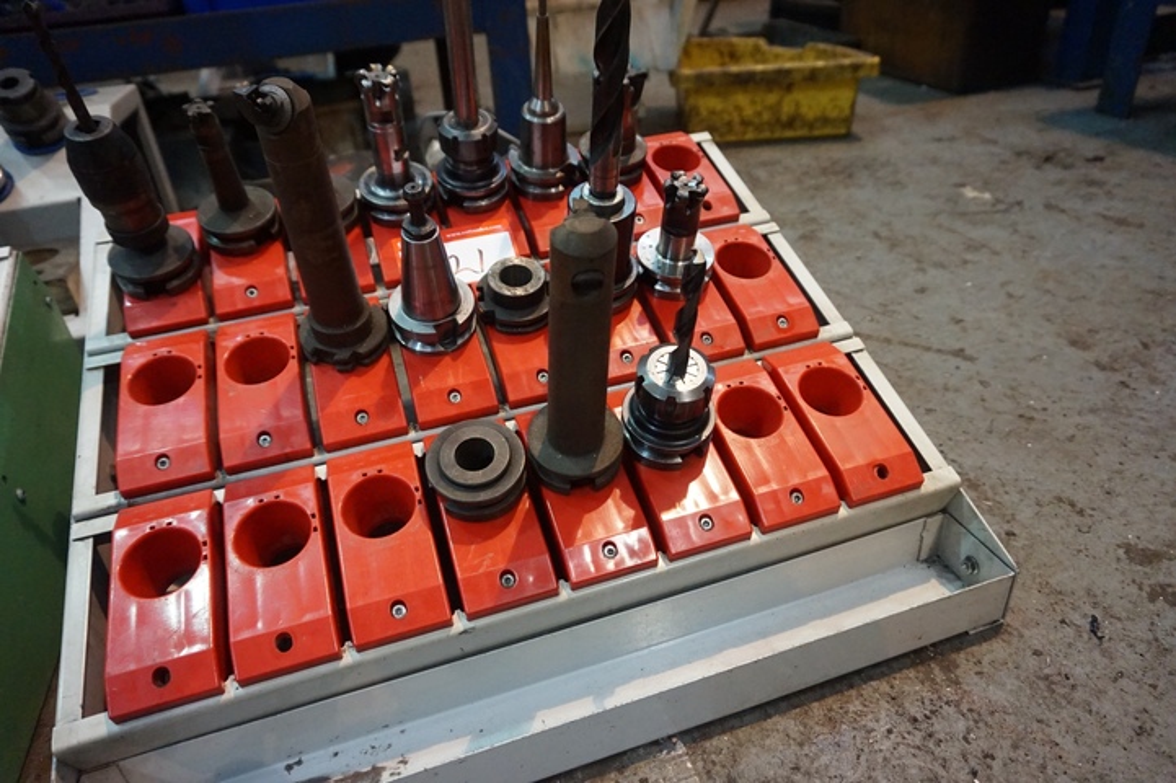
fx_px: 784
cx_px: 588
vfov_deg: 53.1
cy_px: 392
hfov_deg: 73.8
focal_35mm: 24
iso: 3200
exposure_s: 1/160
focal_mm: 16
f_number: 3.5
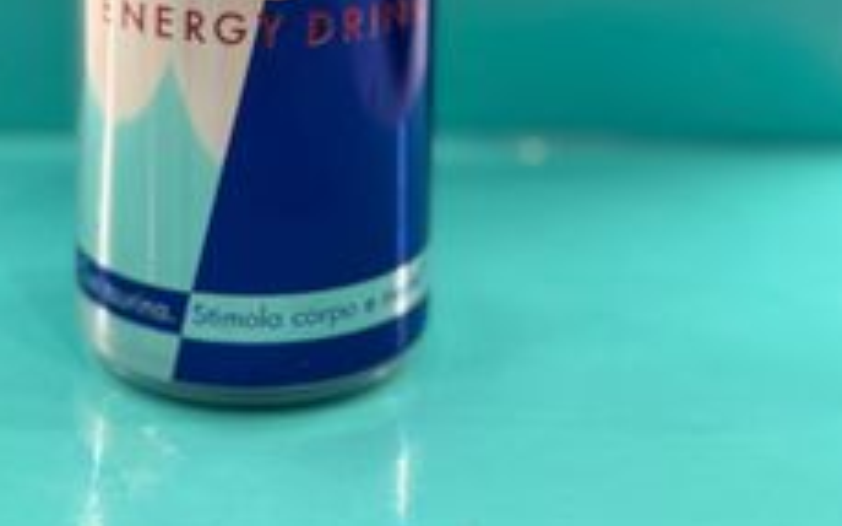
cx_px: 309
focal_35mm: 95
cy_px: -226
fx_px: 2179
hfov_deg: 21.8
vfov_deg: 13.1
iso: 80
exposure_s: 1/100
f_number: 1.78
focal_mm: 6.76
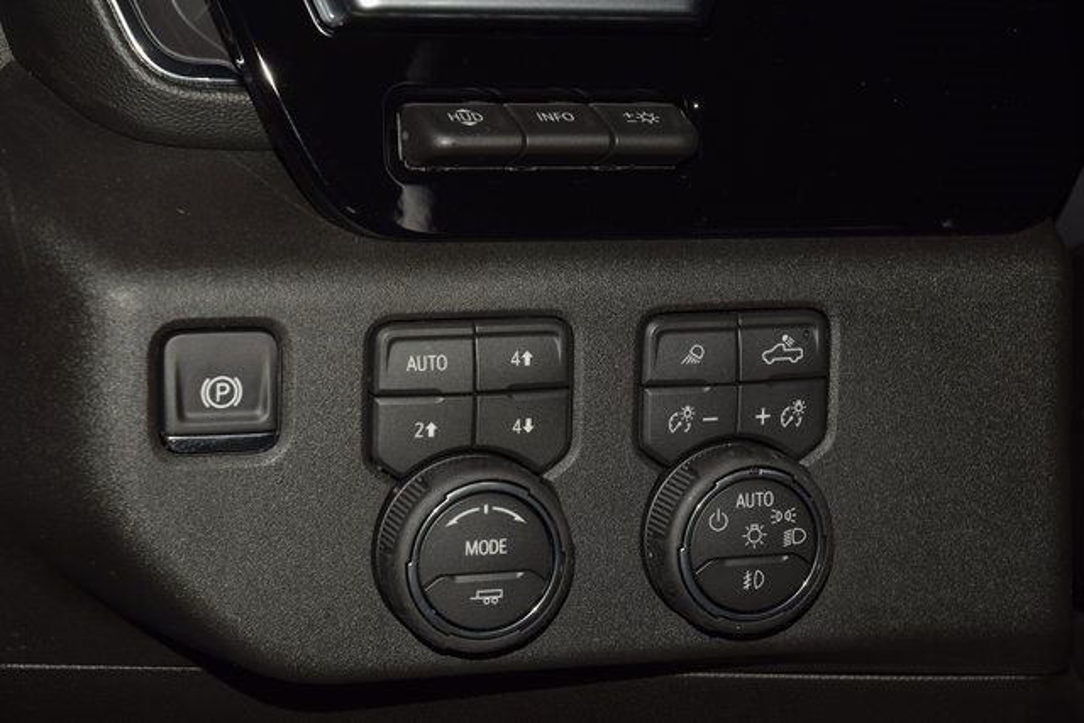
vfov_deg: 13.0
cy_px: 362
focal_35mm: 105
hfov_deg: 19.5
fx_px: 3162
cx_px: 542
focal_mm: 70
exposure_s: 1/125
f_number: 8
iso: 100
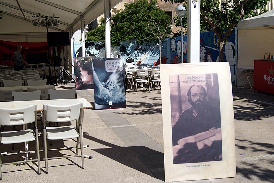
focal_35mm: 42
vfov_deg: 32.0
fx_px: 320
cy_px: 92
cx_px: 137
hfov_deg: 46.3
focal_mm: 28
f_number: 5.6
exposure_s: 1/1250
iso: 100
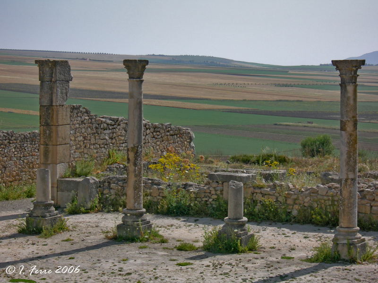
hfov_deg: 19.1
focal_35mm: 103
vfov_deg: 14.3
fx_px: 1123
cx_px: 189
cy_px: 142
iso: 50
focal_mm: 21.3
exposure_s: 1/201
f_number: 7.8
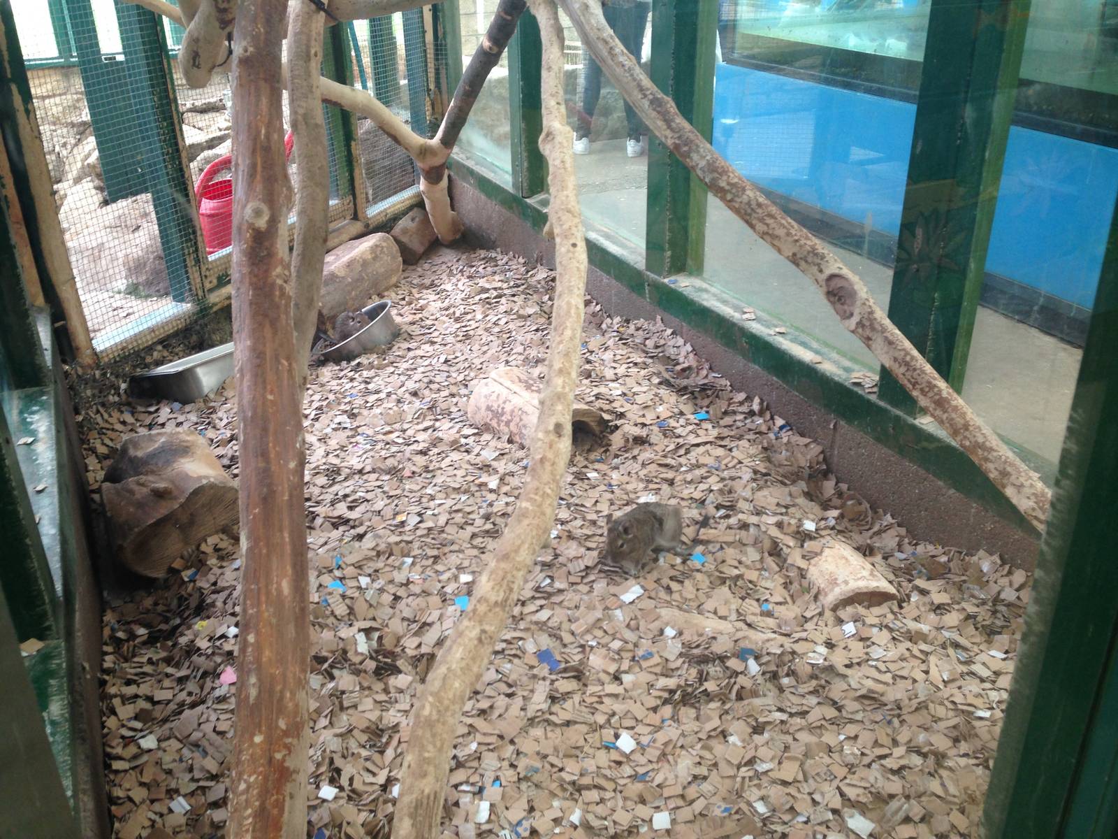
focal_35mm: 33
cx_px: 559
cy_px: 420
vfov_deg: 42.9
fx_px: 1066
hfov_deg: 55.4
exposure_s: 1/24
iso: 50
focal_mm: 4.12
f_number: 2.4
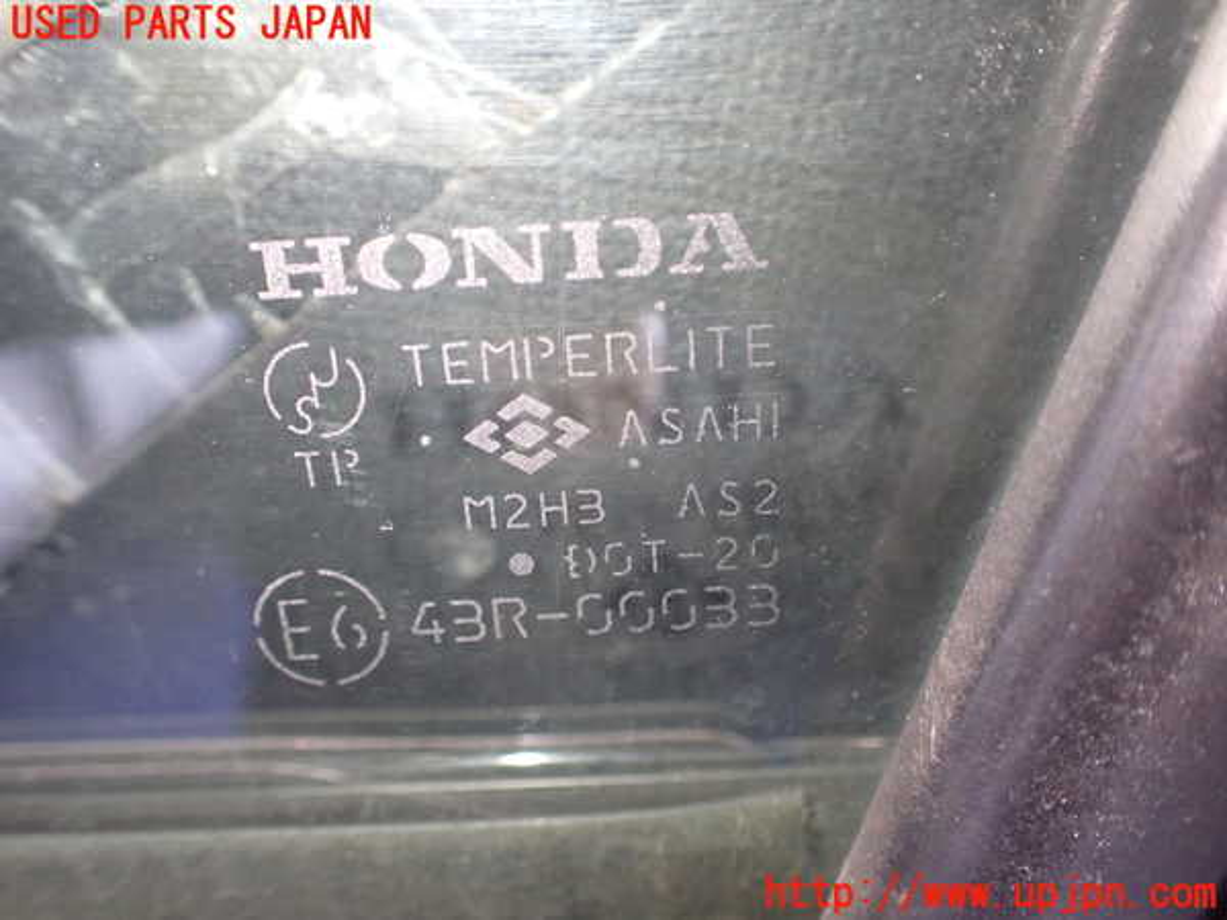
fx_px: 1063
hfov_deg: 60.0
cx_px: 614
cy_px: 460
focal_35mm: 30
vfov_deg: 46.8
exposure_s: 1/40
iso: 800
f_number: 2.3
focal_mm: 5.4
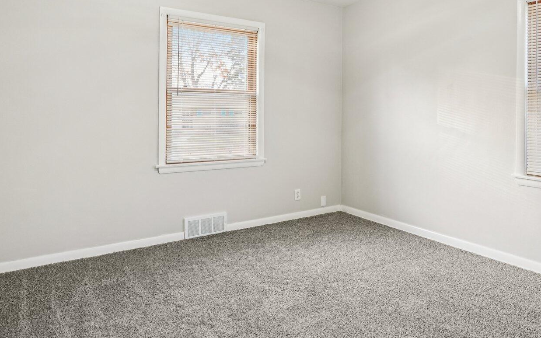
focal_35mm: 27
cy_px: 108
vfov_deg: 45.2
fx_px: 398
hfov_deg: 67.5
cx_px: 335
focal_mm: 16
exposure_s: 1/30
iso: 320
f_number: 7.1
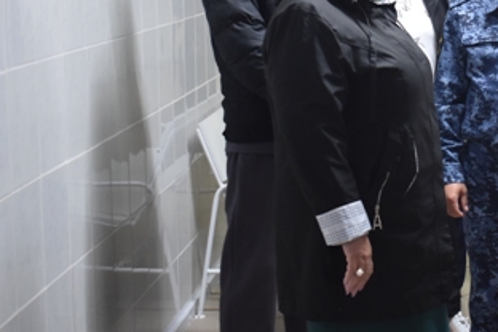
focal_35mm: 83
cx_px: 463
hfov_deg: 23.7
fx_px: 1148
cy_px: 66
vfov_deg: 16.3
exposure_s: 1/30
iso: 1250
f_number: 4
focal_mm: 27
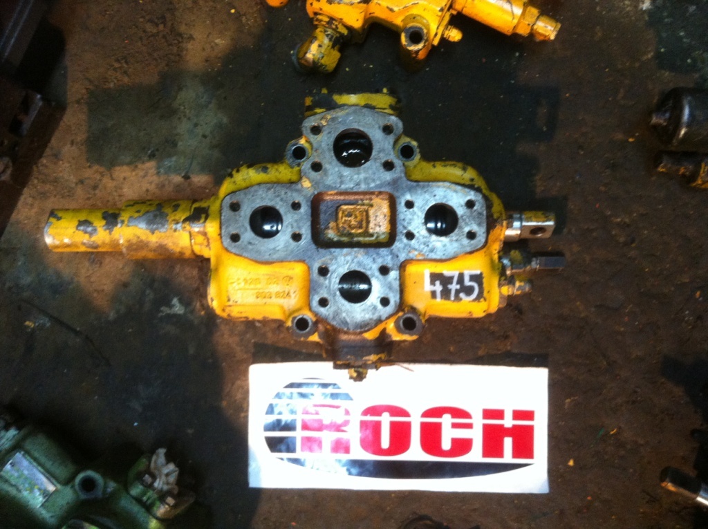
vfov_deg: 40.6
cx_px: 354
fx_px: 715
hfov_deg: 52.7
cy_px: 264
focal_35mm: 35
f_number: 2.8
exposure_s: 1/17
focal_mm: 3.85
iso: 250
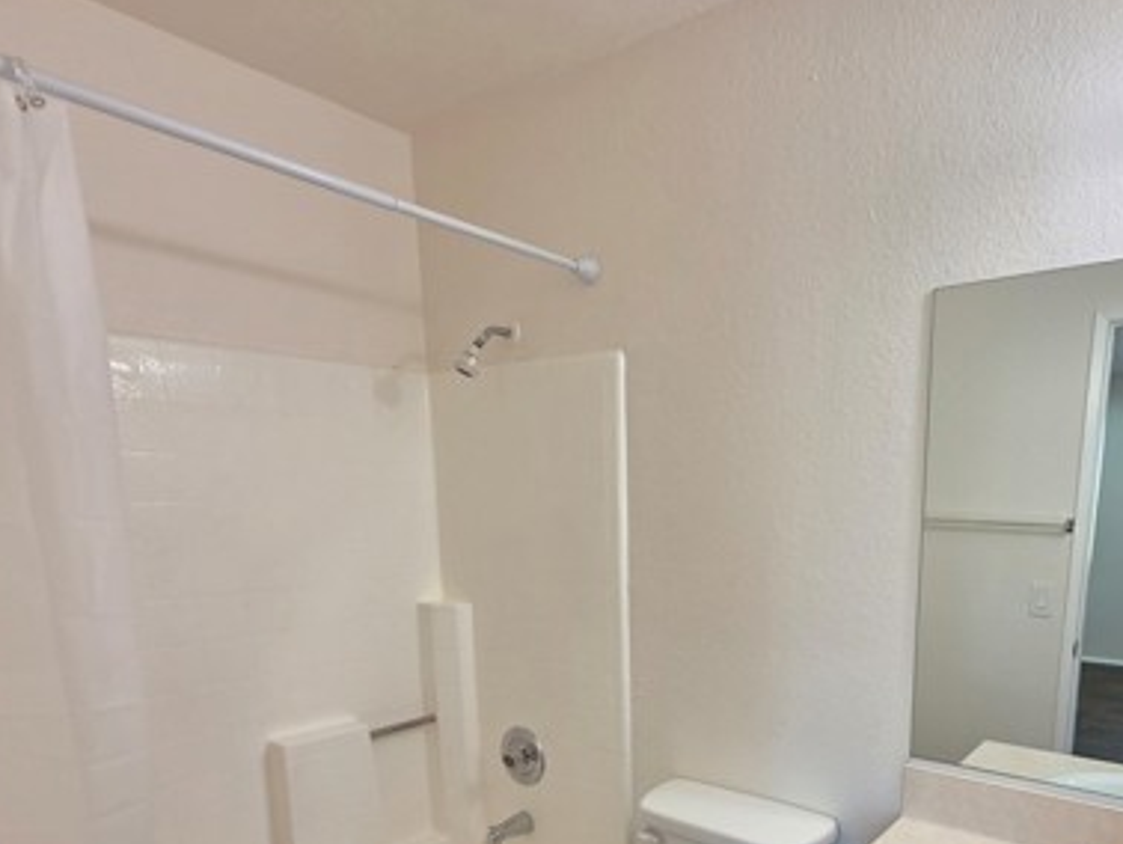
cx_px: 725
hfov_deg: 74.6
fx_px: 714
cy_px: 651
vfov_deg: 57.5
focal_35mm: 22
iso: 100
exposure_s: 1/120
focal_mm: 2.2
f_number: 1.9
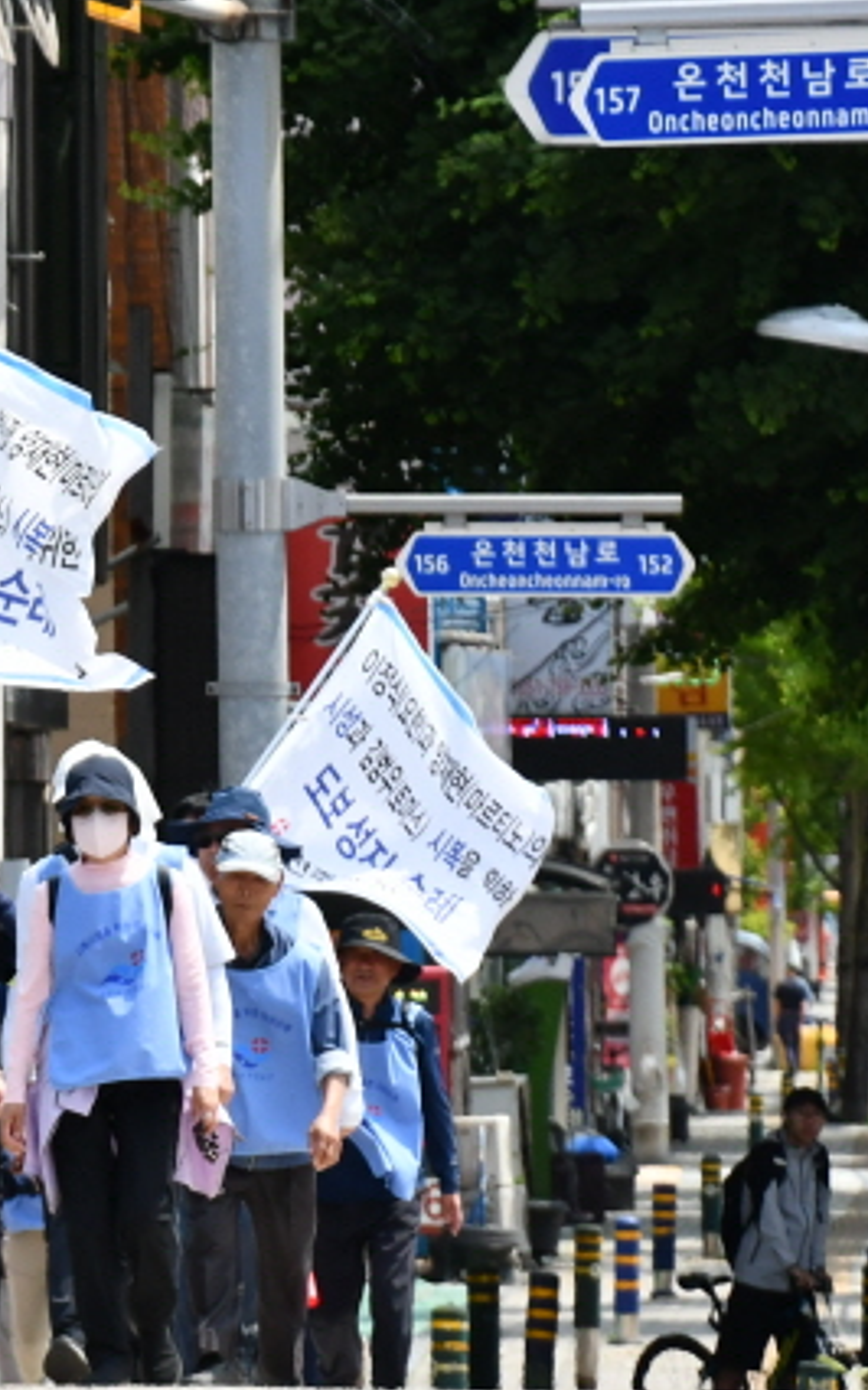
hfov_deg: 2.5
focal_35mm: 525
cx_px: -277
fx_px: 19884
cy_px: 636
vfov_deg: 4.0
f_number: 7.1
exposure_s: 1/3200
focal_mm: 140
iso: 800
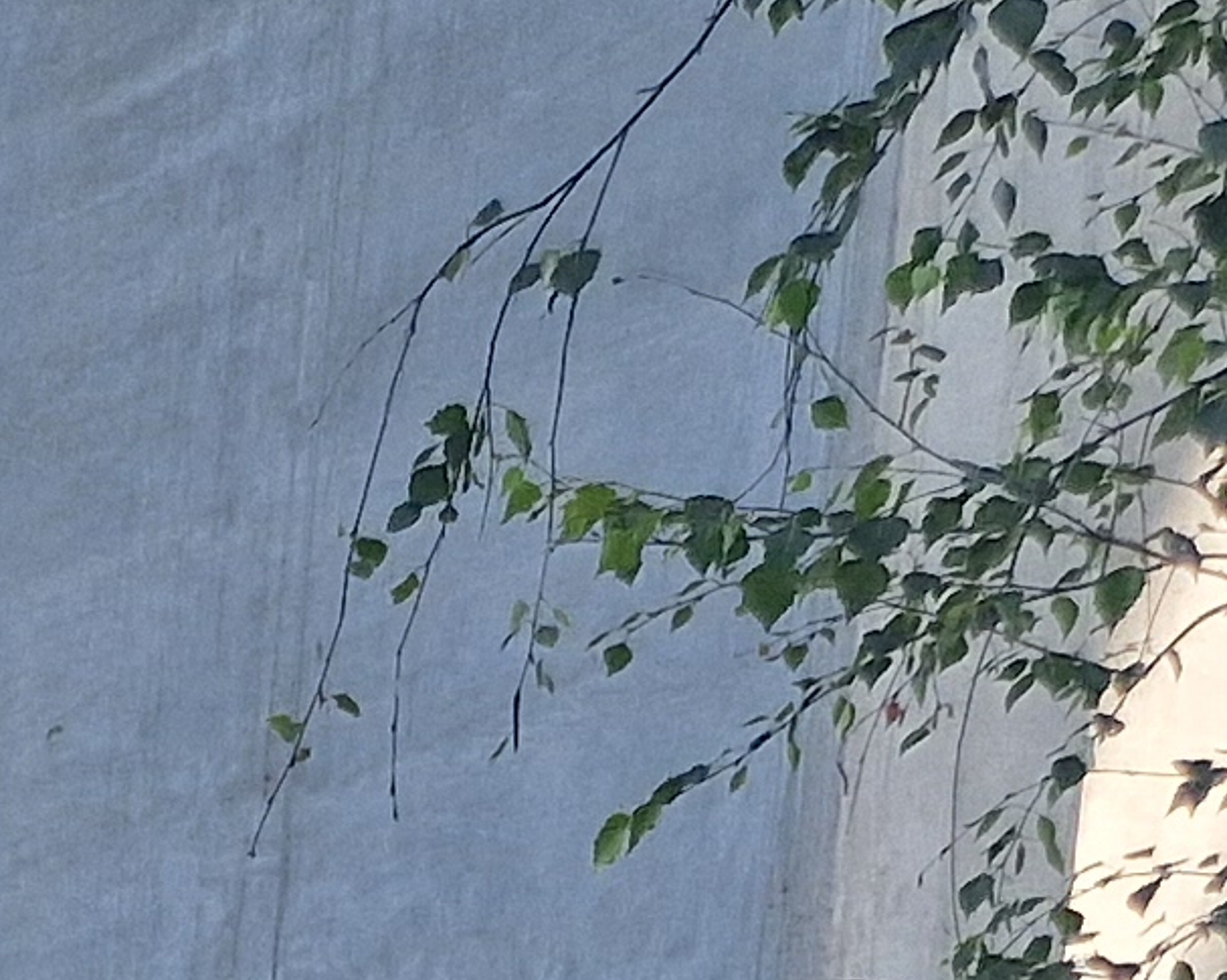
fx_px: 5372
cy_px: 2922
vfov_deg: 8.7
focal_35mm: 148
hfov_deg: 11.4
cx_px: -1470
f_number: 1.8
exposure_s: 1/294
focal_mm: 5.4
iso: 50
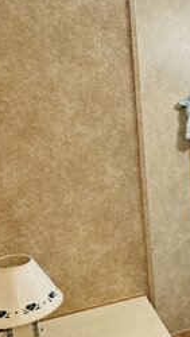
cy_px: 200
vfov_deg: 51.3
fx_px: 349
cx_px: 287
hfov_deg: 23.9
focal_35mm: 39
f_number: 2.2
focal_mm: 2.22
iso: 320
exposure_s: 1/60
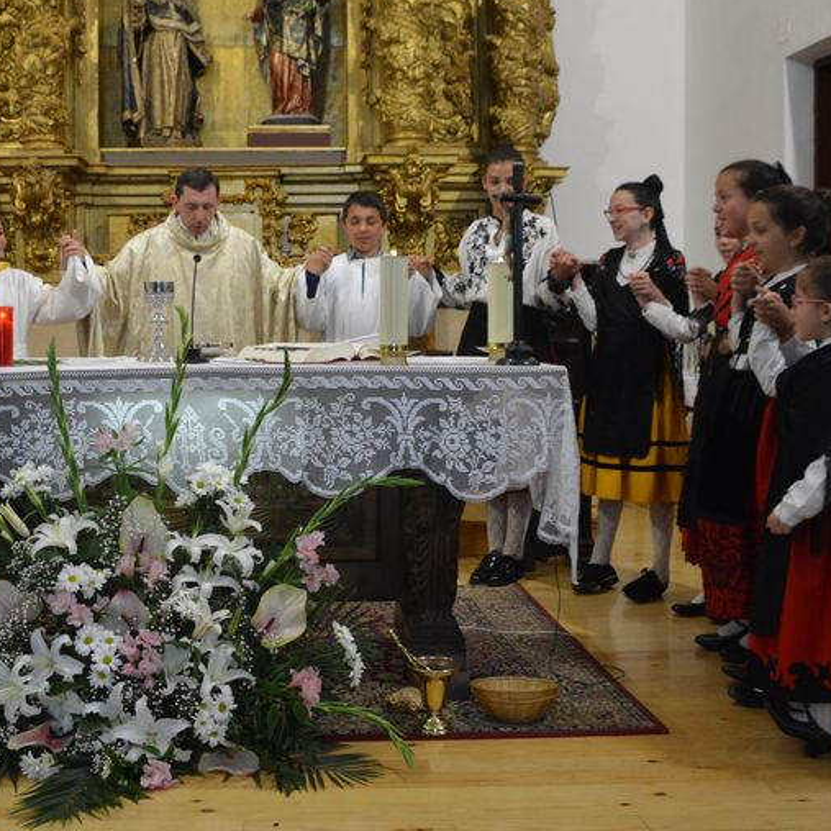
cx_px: 262
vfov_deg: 39.1
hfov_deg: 38.6
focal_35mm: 43
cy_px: 379
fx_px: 1168
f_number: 8
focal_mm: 18
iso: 1000
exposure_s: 1/30
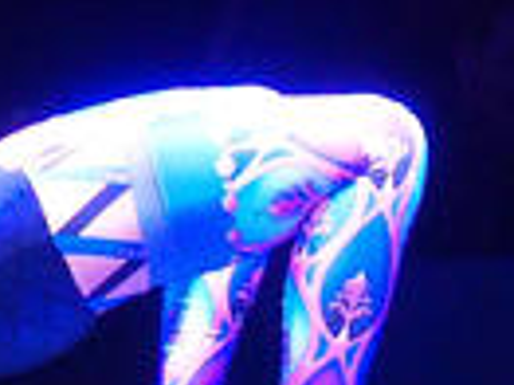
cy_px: 200
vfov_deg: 2.7
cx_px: -271
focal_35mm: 549
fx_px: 8144
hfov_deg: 3.6
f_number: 2.8
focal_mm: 31.8
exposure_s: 1/40
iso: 1250
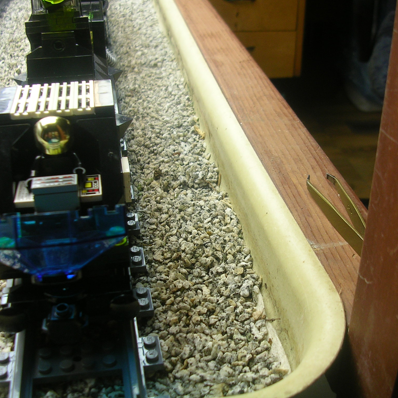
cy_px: 199
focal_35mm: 45
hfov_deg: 37.5
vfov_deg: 37.6
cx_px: 228
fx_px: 585
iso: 50
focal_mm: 5.8
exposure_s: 1/79
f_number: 2.8
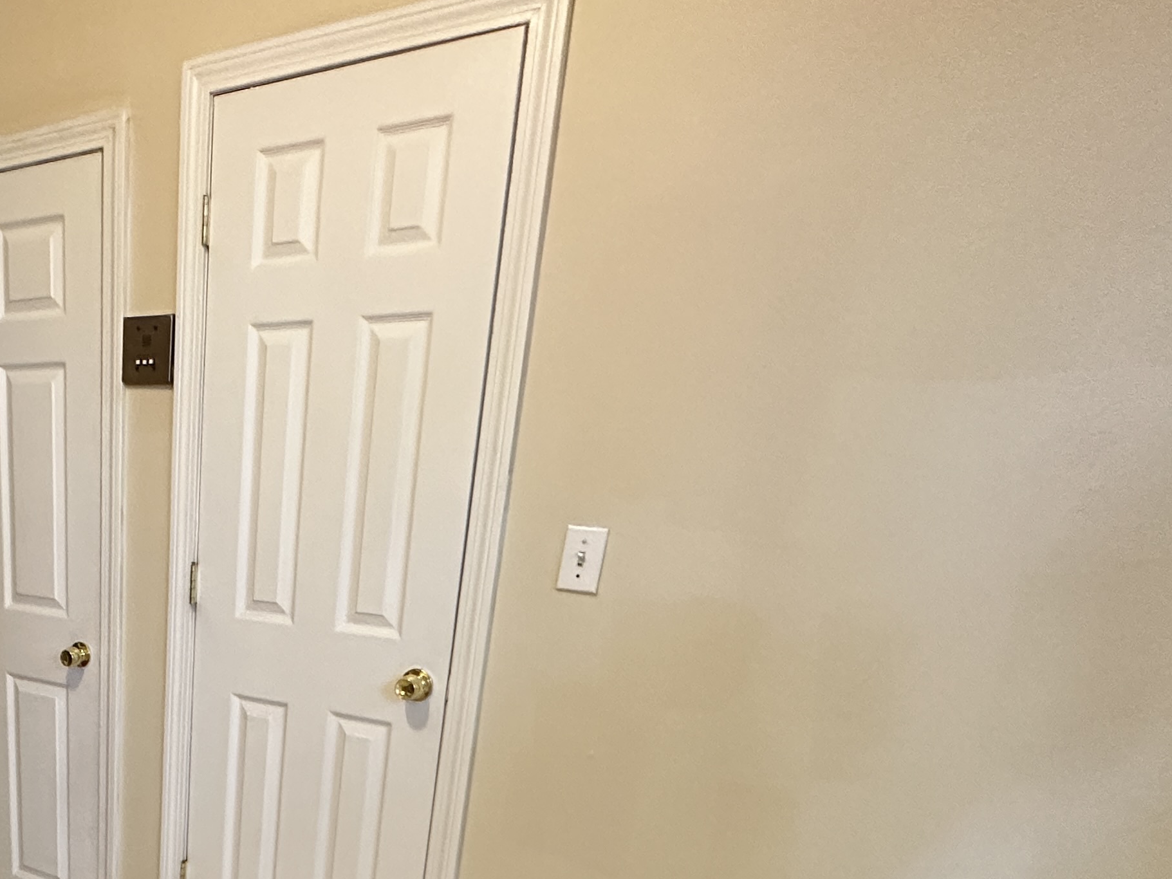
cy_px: 793
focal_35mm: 31
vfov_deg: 41.8
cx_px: 78
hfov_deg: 50.4
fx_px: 1050
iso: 640
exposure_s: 1/60
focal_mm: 2.22
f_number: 2.2
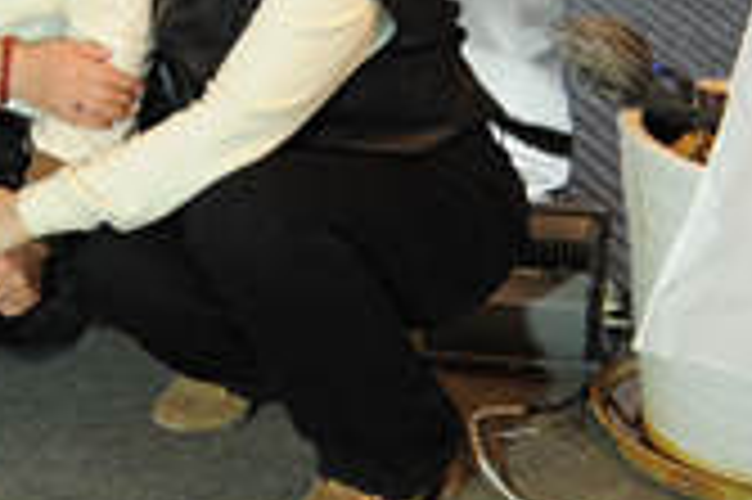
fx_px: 3193
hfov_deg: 11.3
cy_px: -502
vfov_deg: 8.5
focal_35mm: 153
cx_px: -1040
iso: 3200
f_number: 5
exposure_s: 1/80
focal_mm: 32
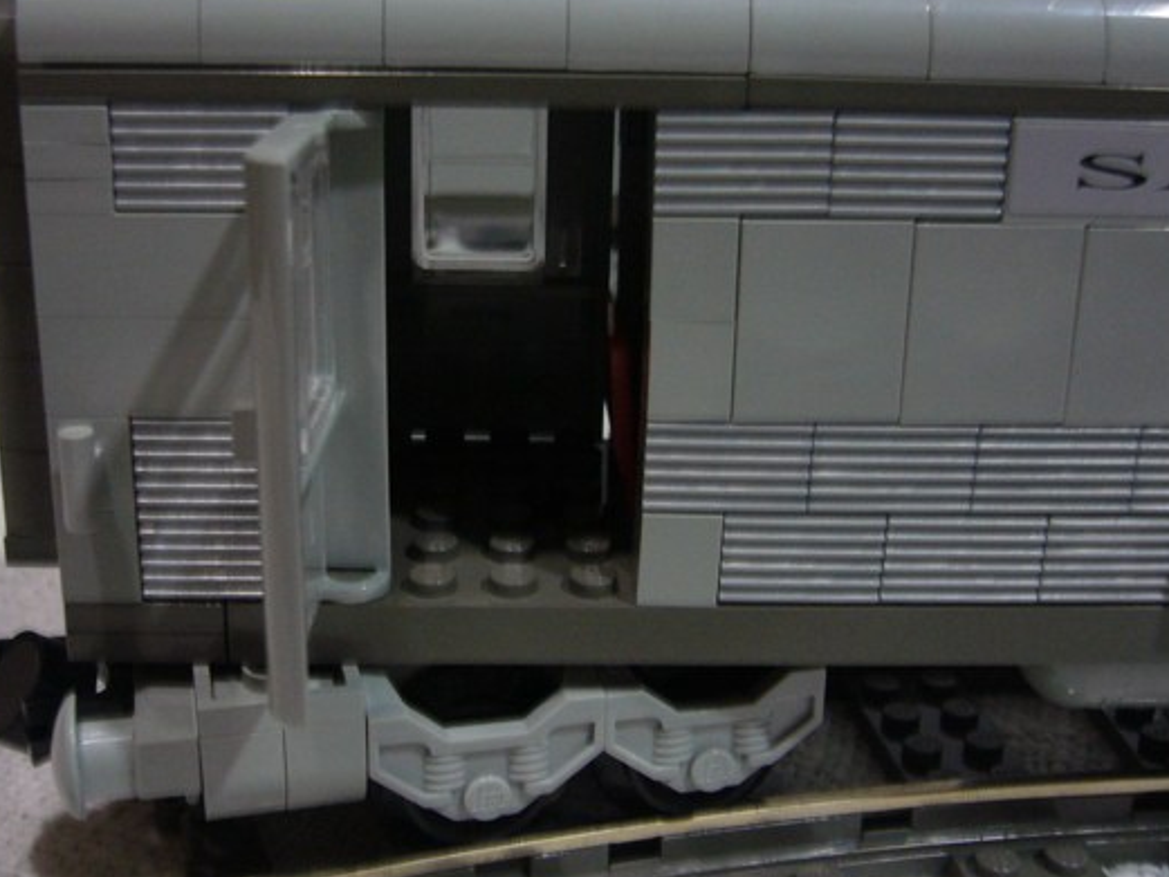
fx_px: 1452
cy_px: 375
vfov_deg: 33.6
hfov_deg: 43.8
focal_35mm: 43
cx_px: 545
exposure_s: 1/8
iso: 200
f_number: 2.8
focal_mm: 5.8
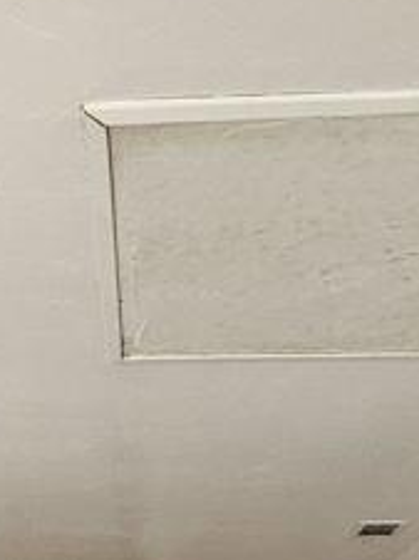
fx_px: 954
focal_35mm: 59
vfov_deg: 26.8
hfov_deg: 24.6
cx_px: 124
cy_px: 756
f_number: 2.2
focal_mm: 2.2
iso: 320
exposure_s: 1/60
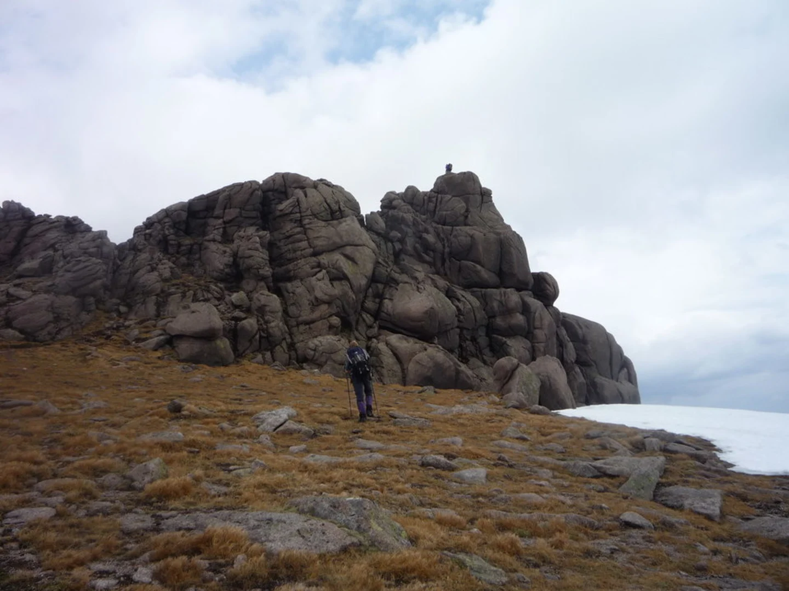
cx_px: 394
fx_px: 684
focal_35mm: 30
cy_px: 296
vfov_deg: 46.8
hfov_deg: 60.0
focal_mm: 5.2
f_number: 5.6
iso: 100
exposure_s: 1/400
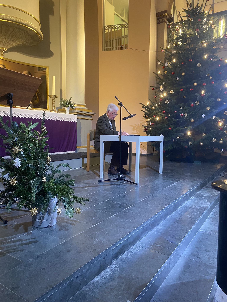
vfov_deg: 67.3
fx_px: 227
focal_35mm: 26
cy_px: 151
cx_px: 114
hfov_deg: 53.1
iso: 400
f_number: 1.8
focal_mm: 4.25
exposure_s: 1/55
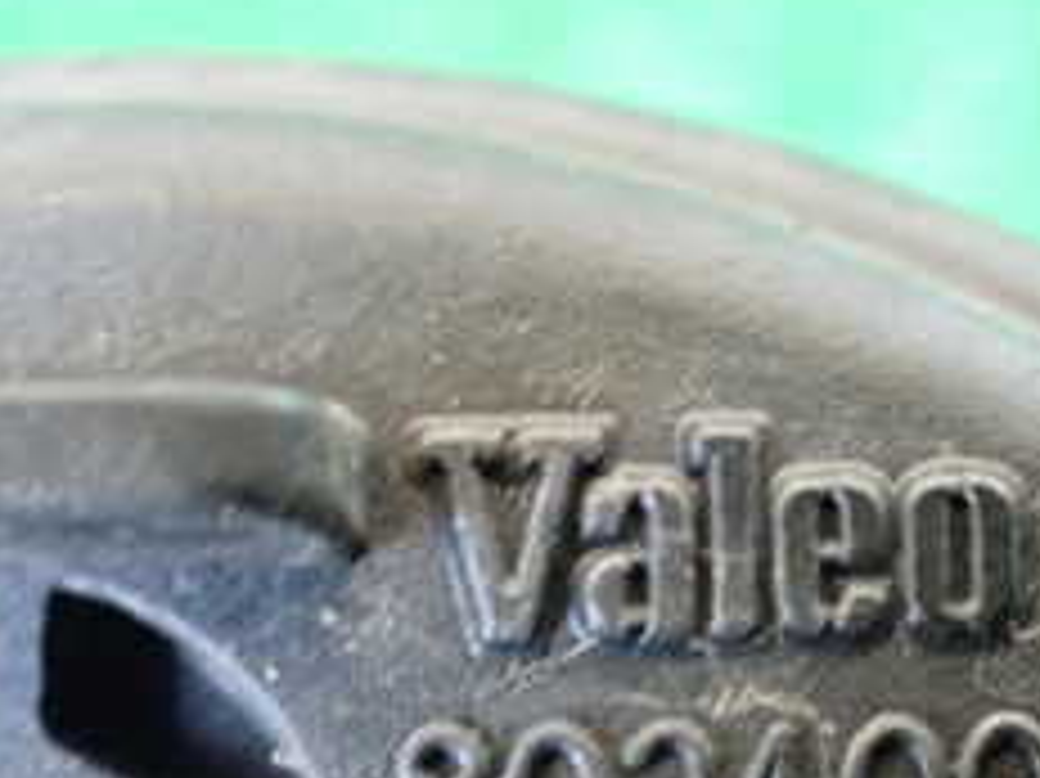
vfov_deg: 18.6
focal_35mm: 78
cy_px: 697
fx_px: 2342
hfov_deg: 24.8
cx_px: 765
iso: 1000
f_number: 2.3
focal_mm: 5.4
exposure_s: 1/30
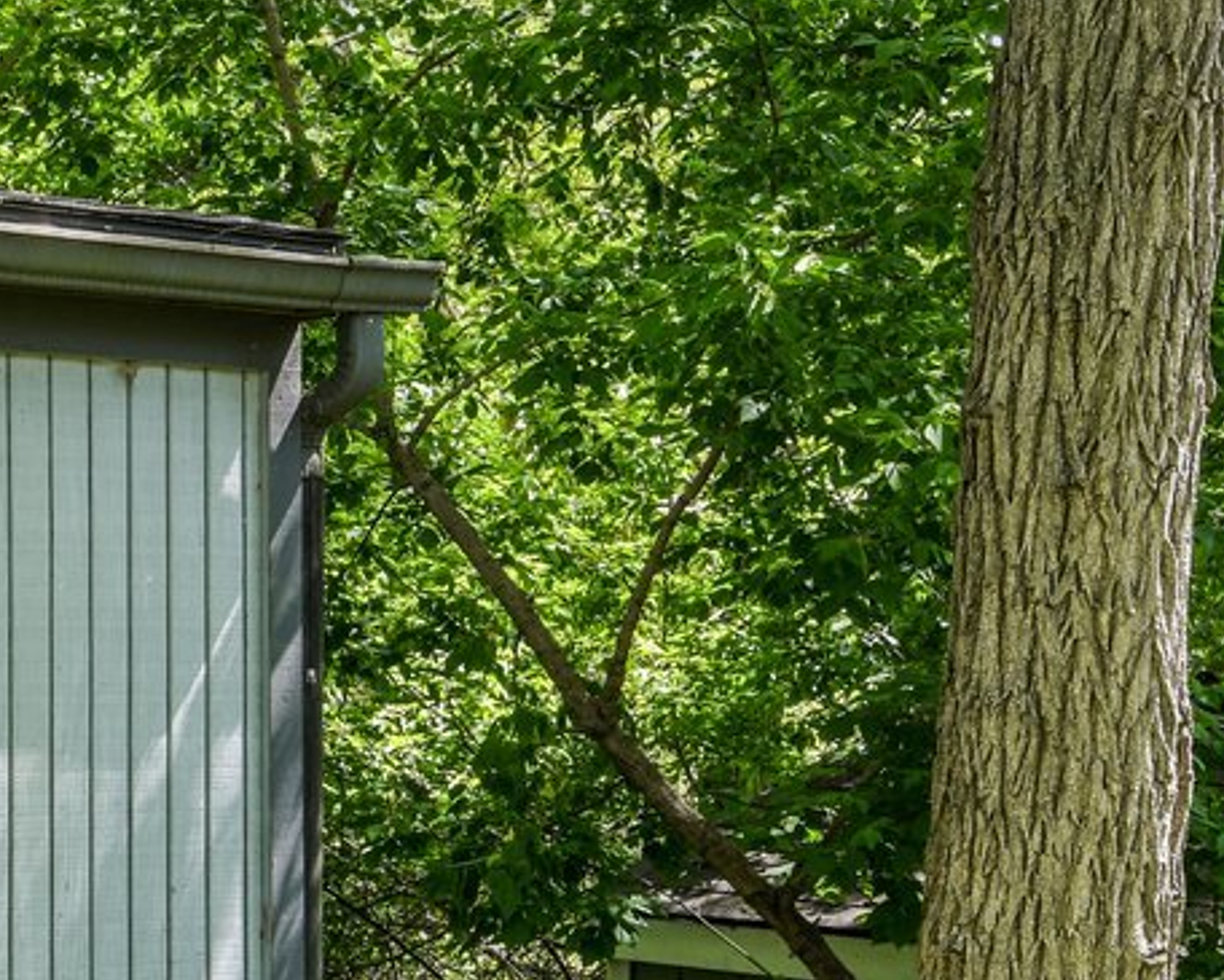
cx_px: -840
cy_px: 753
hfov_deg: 17.0
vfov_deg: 15.8
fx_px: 3515
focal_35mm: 97
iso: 100
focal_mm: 23
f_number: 14
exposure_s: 1/15
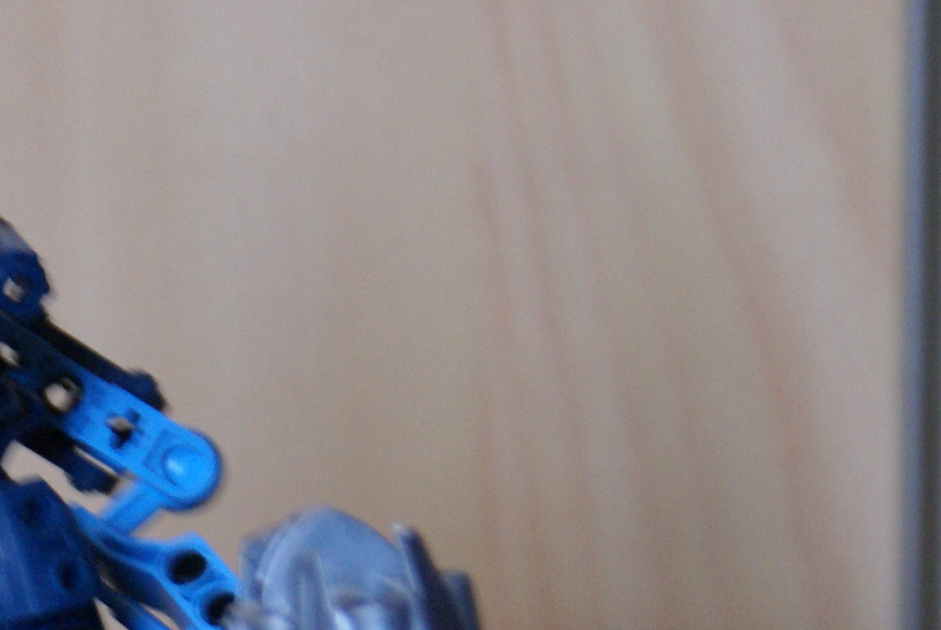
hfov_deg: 6.6
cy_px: 907
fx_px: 8192
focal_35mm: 313
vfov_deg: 4.4
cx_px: 90
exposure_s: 1/10
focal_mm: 70
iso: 400
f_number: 5.6
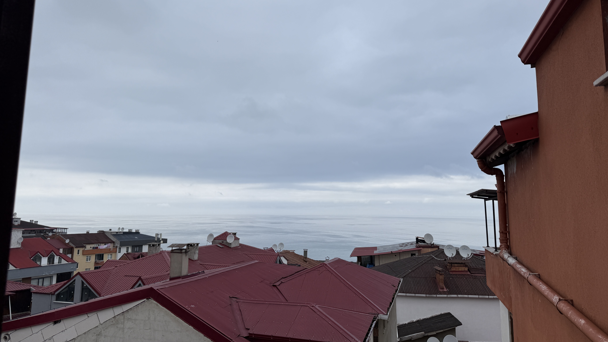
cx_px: 302
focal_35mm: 27
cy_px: 142
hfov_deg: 69.9
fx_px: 435
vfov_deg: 42.7
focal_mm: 6.76
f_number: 1.78
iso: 80
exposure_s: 1/2611
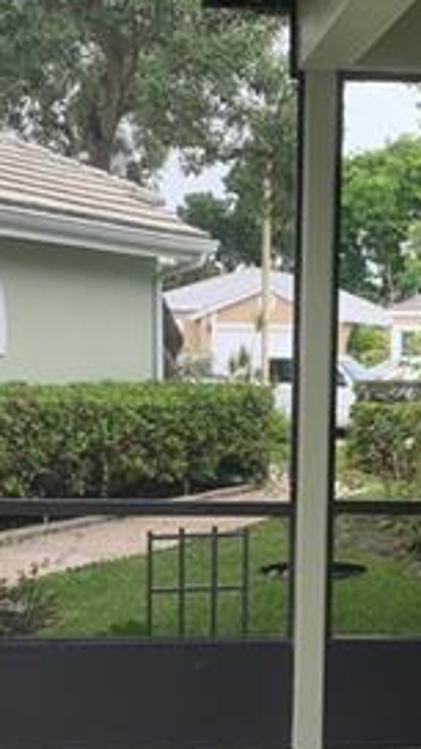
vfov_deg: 26.3
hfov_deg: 15.0
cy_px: 540
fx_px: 1588
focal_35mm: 80
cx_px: 349
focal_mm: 4.25
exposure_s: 1/268
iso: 25
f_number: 1.8
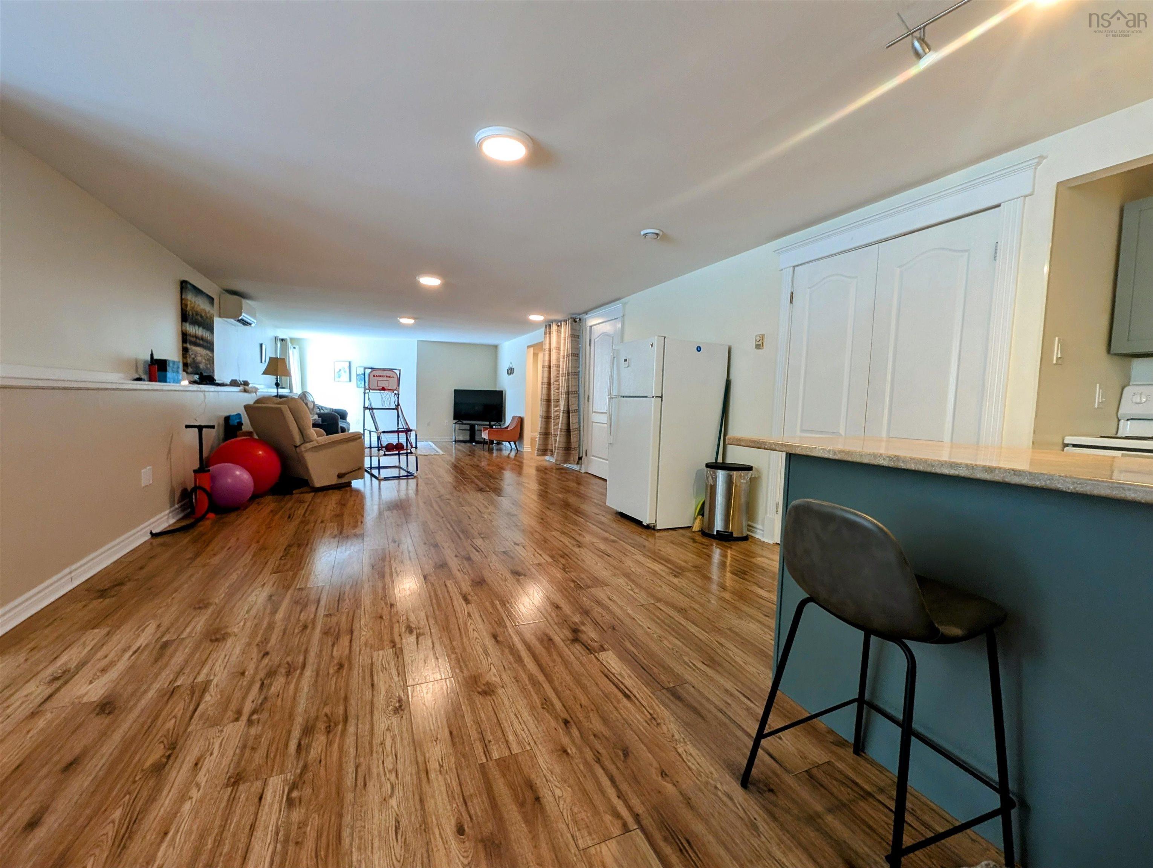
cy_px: 434
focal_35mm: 13
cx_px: 576
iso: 74
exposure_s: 1/30
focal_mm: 1.95
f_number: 2.2
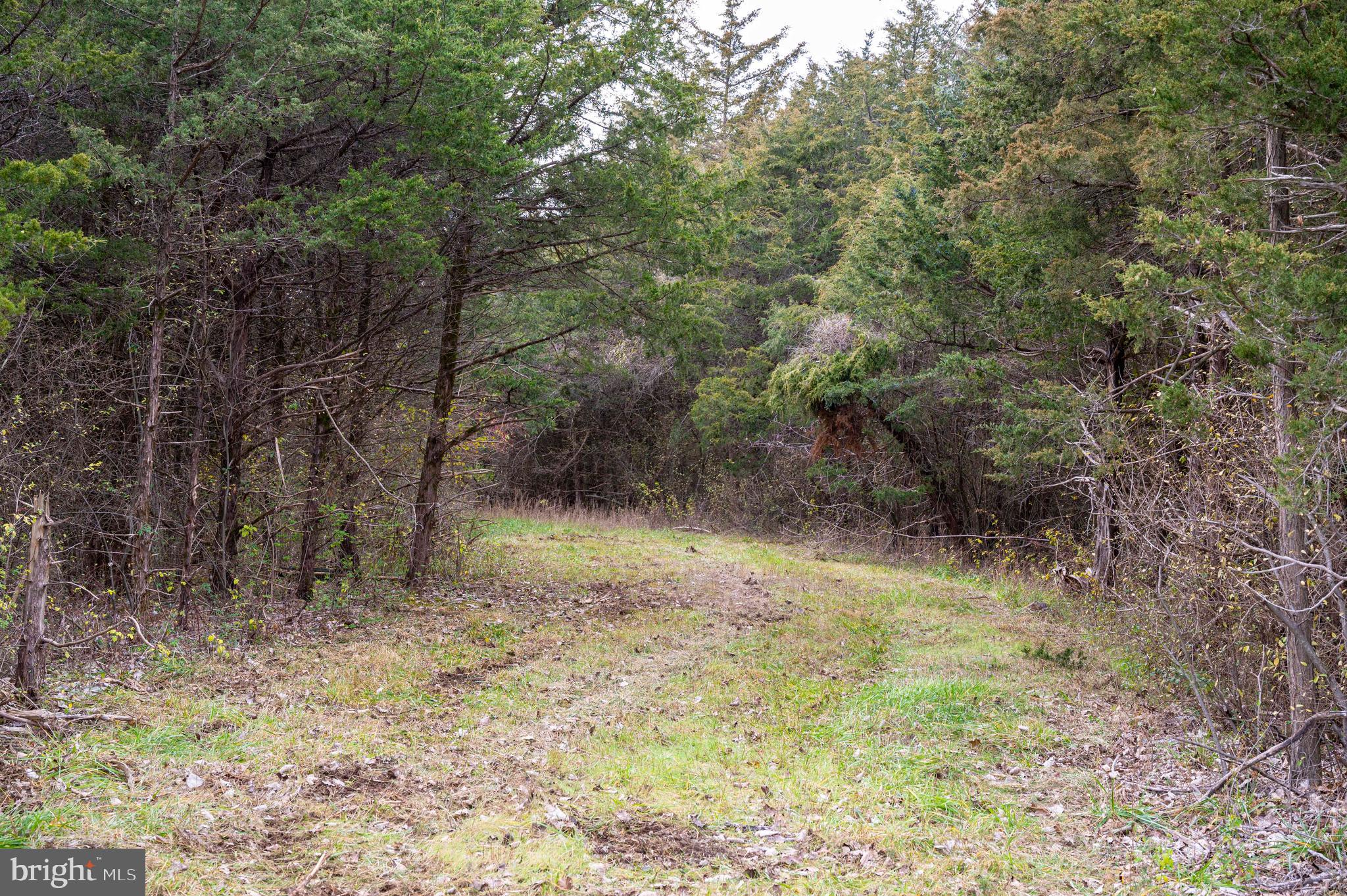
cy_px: 448
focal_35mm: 48
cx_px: 674
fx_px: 1795
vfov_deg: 28.0
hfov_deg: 41.1
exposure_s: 1/160
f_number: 6.3
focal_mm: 48
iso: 400
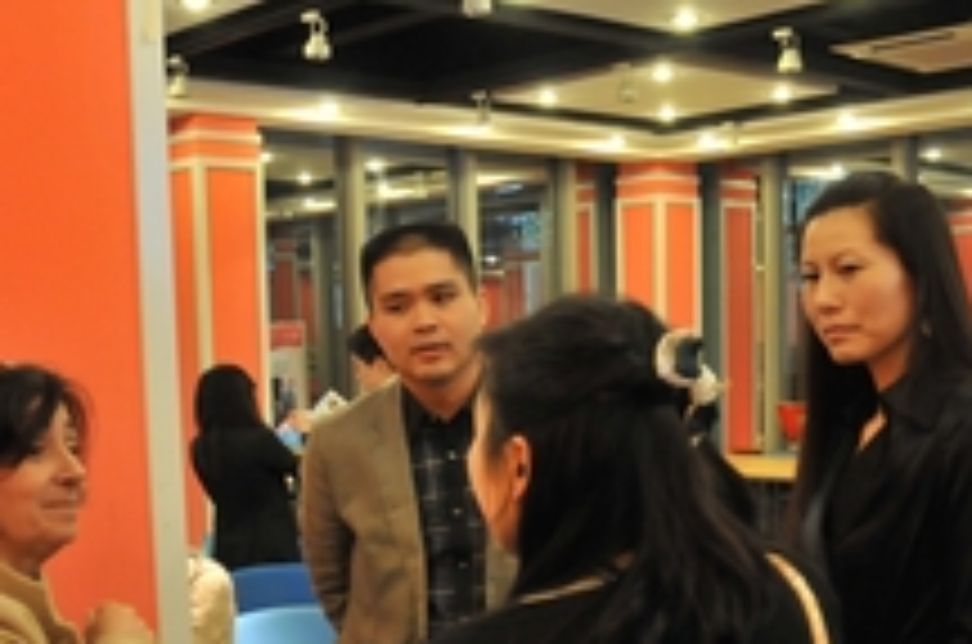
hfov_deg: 27.0
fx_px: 2021
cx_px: 504
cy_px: 617
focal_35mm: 75
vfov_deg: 17.7
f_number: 3.8
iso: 720
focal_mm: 24
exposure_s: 1/60
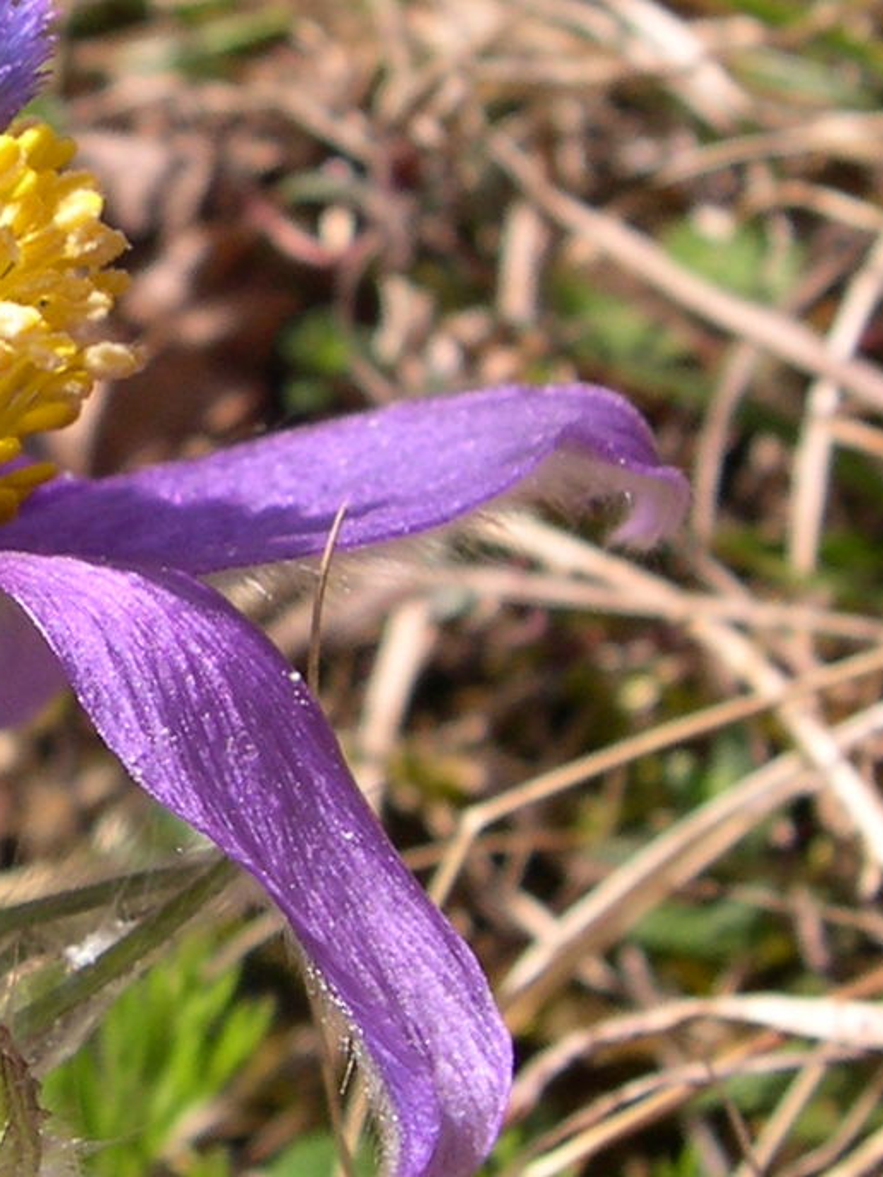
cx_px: -199
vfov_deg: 18.6
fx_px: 3571
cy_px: 914
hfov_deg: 13.7
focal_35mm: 105
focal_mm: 8
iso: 100
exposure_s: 1/127
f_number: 7.6
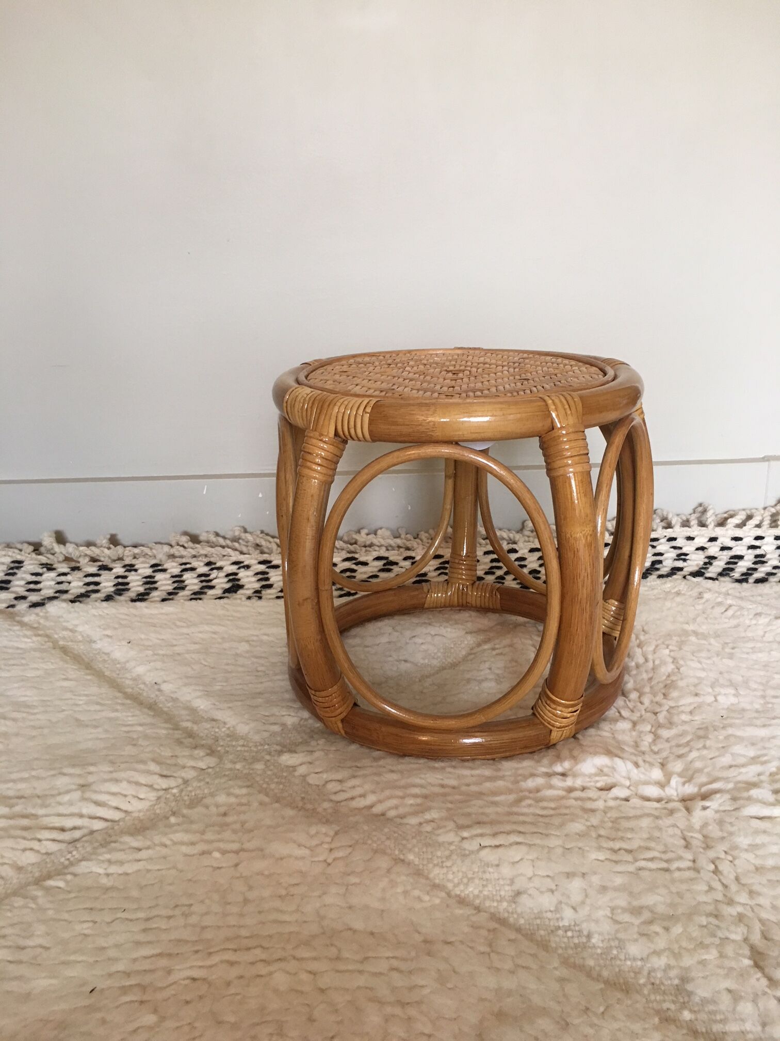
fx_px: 871
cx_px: 390
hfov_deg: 48.2
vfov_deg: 61.7
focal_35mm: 29
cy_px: 520
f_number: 2.2
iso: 125
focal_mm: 4.15
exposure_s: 1/33
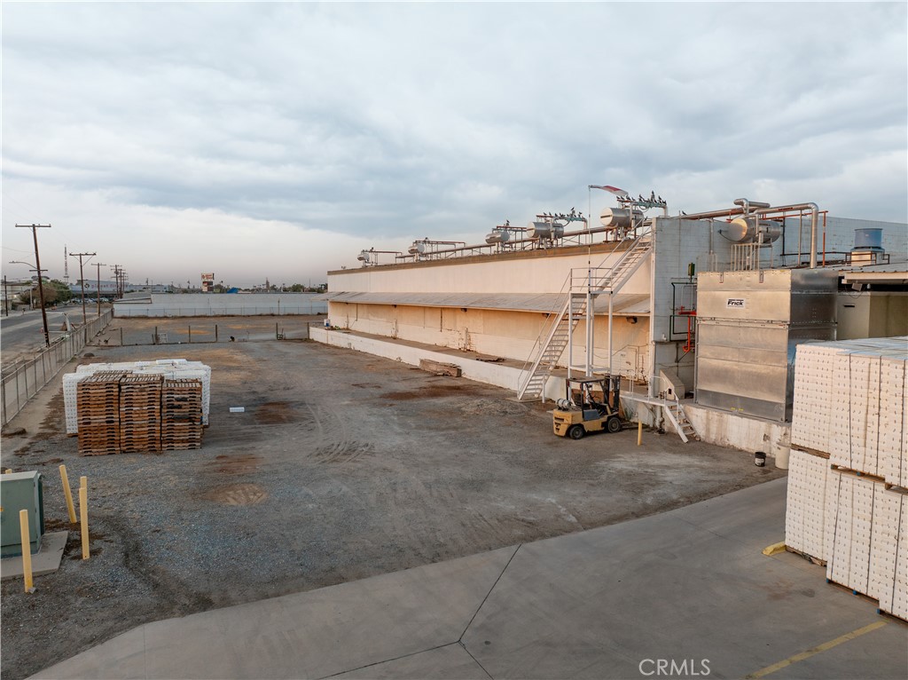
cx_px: 454
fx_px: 629
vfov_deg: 56.7
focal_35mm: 24
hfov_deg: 71.6
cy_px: 340
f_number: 2.8
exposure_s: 1/240
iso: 140
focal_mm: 12.29
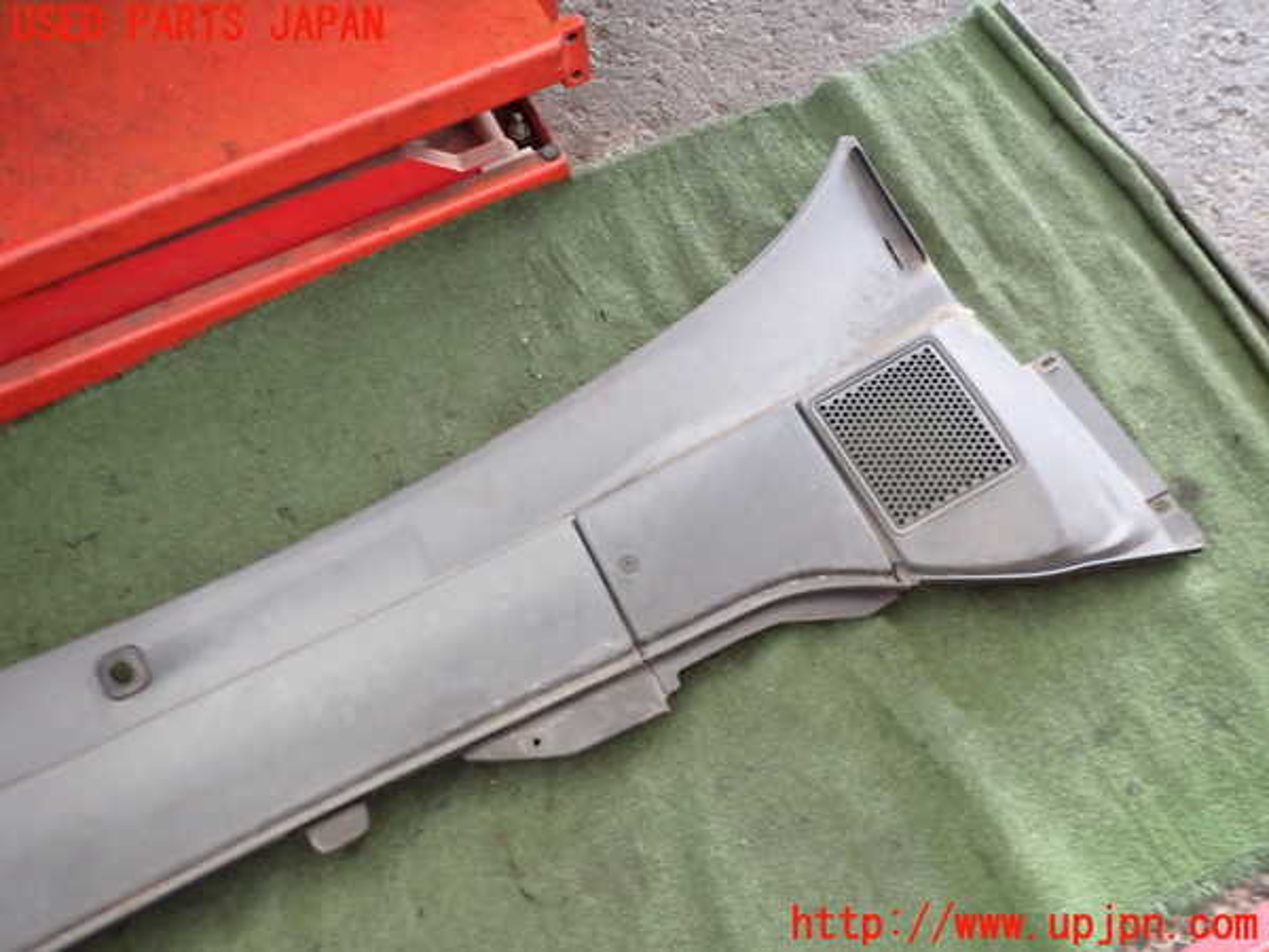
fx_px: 916
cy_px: 476
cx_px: 634
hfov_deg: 69.4
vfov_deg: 54.9
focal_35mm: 25
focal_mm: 4.5
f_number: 2
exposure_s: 1/30
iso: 400
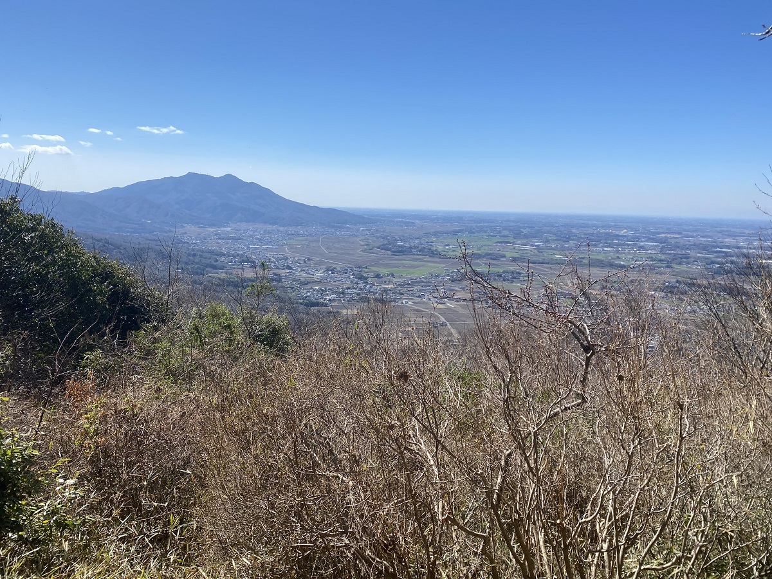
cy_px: 290
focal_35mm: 26
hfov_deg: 67.3
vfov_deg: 53.1
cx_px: 386
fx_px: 580
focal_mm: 4.25
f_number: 1.8
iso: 32
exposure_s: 1/3300
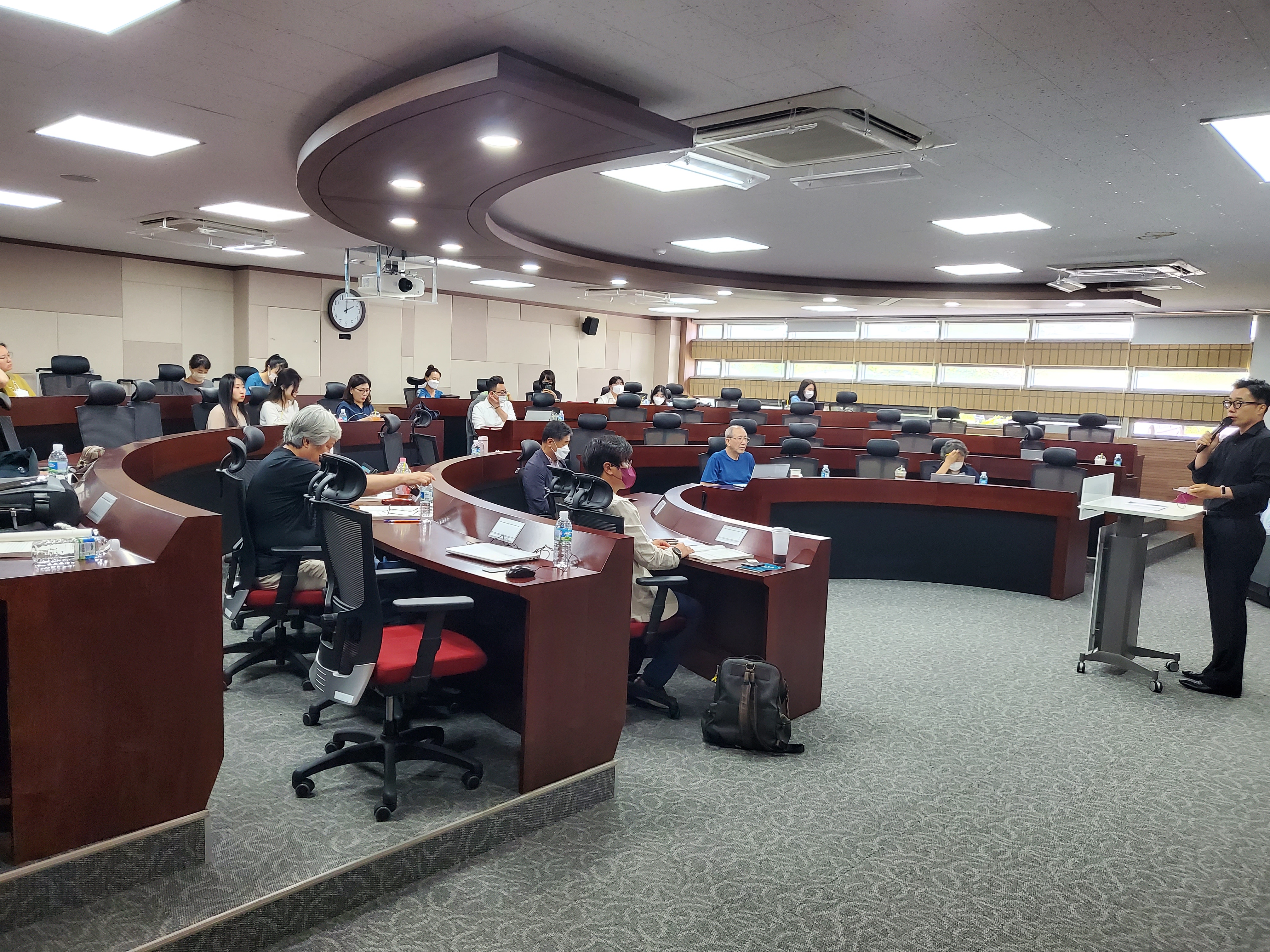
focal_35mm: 26
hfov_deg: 67.3
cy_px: 476
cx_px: 635
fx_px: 954
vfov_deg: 53.1
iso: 200
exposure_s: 1/120
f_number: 1.8
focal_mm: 4.25
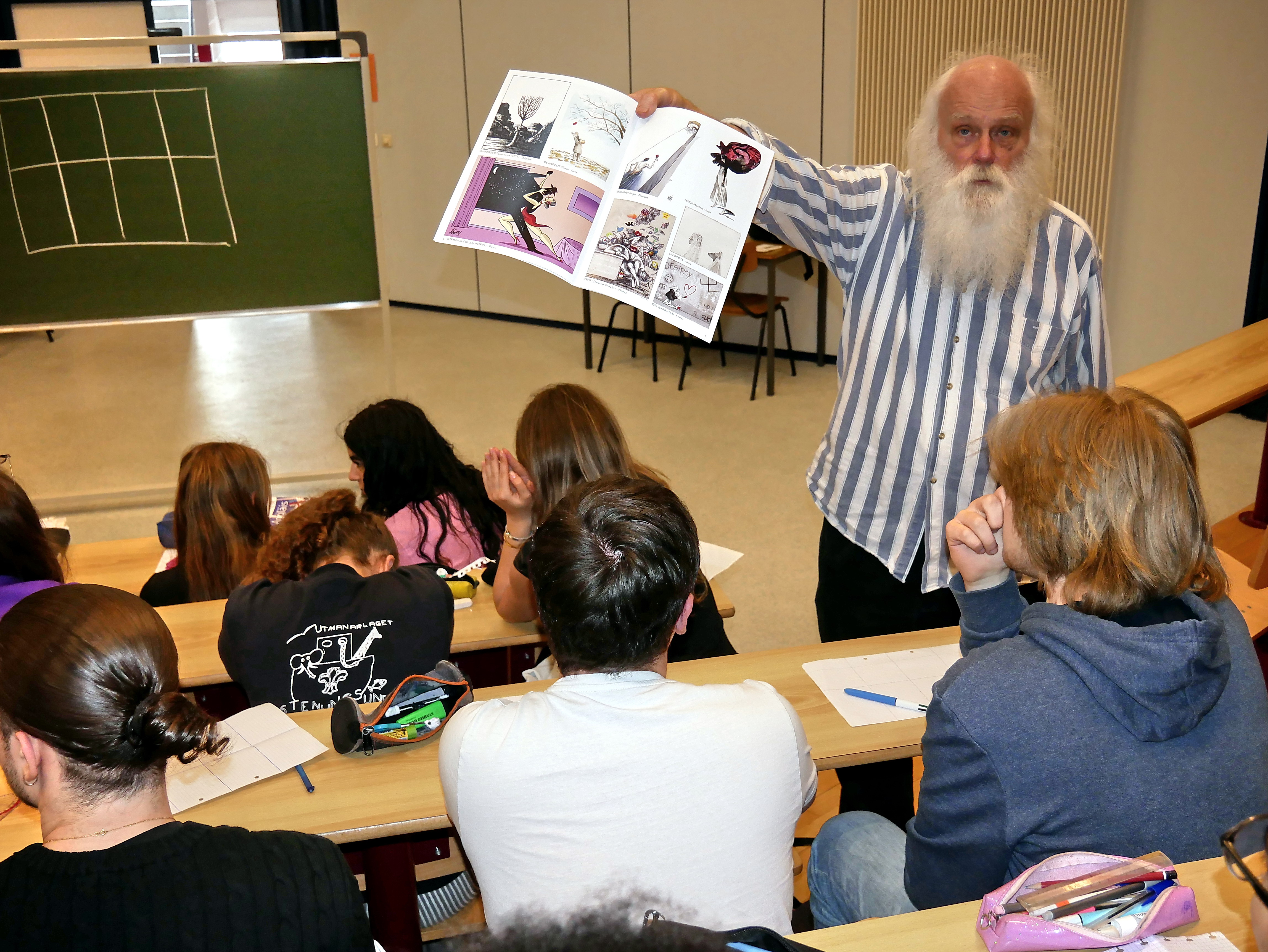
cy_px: 476
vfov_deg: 36.0
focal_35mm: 40
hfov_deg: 46.8
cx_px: 634
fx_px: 1466
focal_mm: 20
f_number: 4.1
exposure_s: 1/100
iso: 800
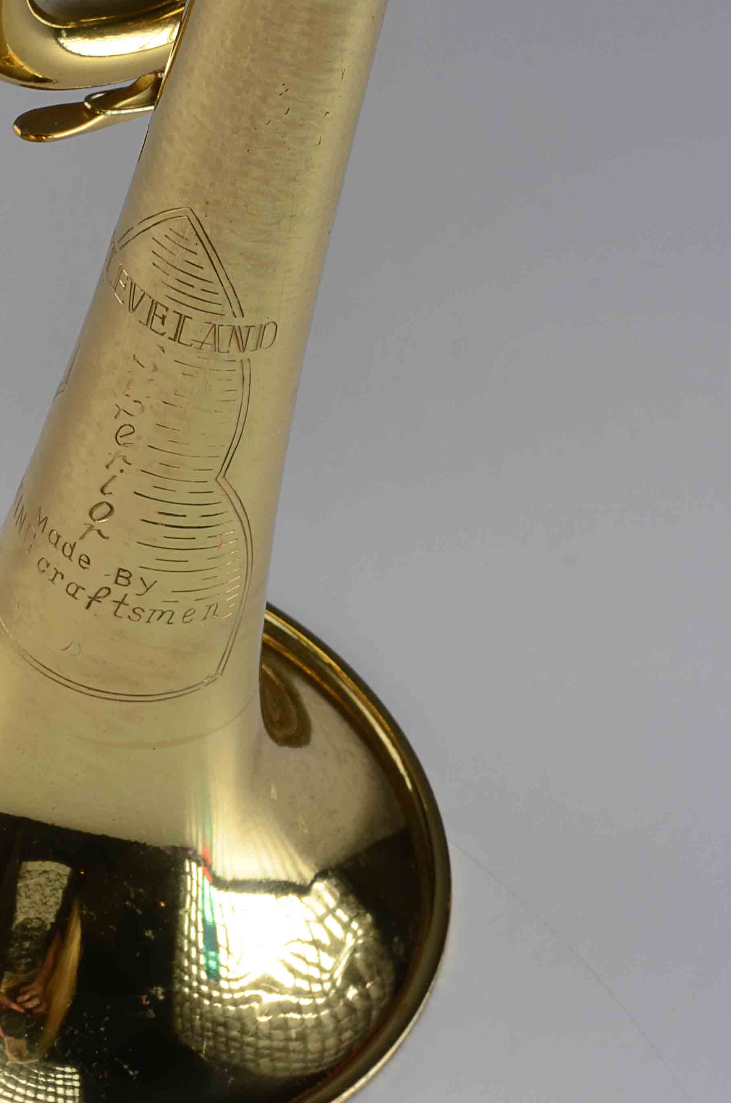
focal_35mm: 141
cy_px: 307
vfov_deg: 14.5
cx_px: 164
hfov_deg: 9.7
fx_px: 4313
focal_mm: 52
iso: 100
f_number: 16
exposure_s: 1/80
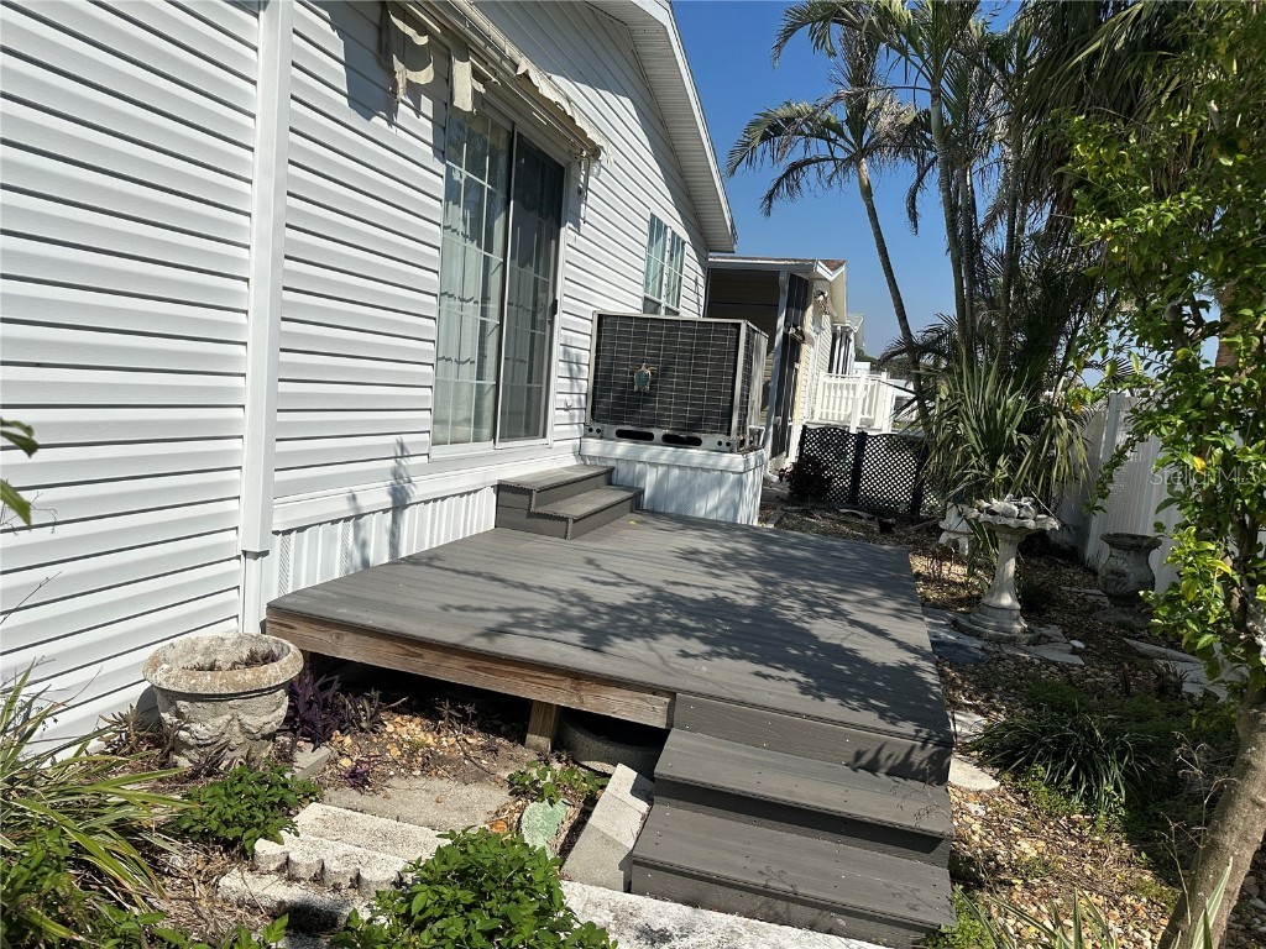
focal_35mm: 24
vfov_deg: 56.8
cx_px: 633
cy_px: 474
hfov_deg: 71.6
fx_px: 878
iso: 80
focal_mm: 6.86
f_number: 1.78
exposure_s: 1/10753
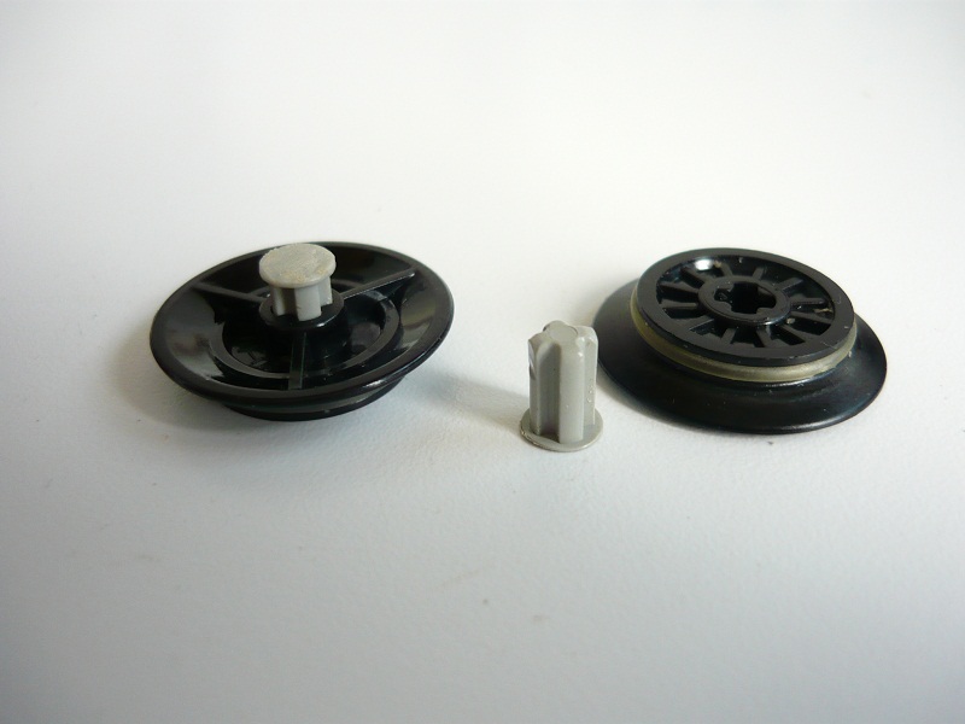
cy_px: 362
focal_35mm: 33
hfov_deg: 55.4
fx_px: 920
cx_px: 482
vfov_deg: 42.9
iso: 200
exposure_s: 1/30
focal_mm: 5.5
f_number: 2.8
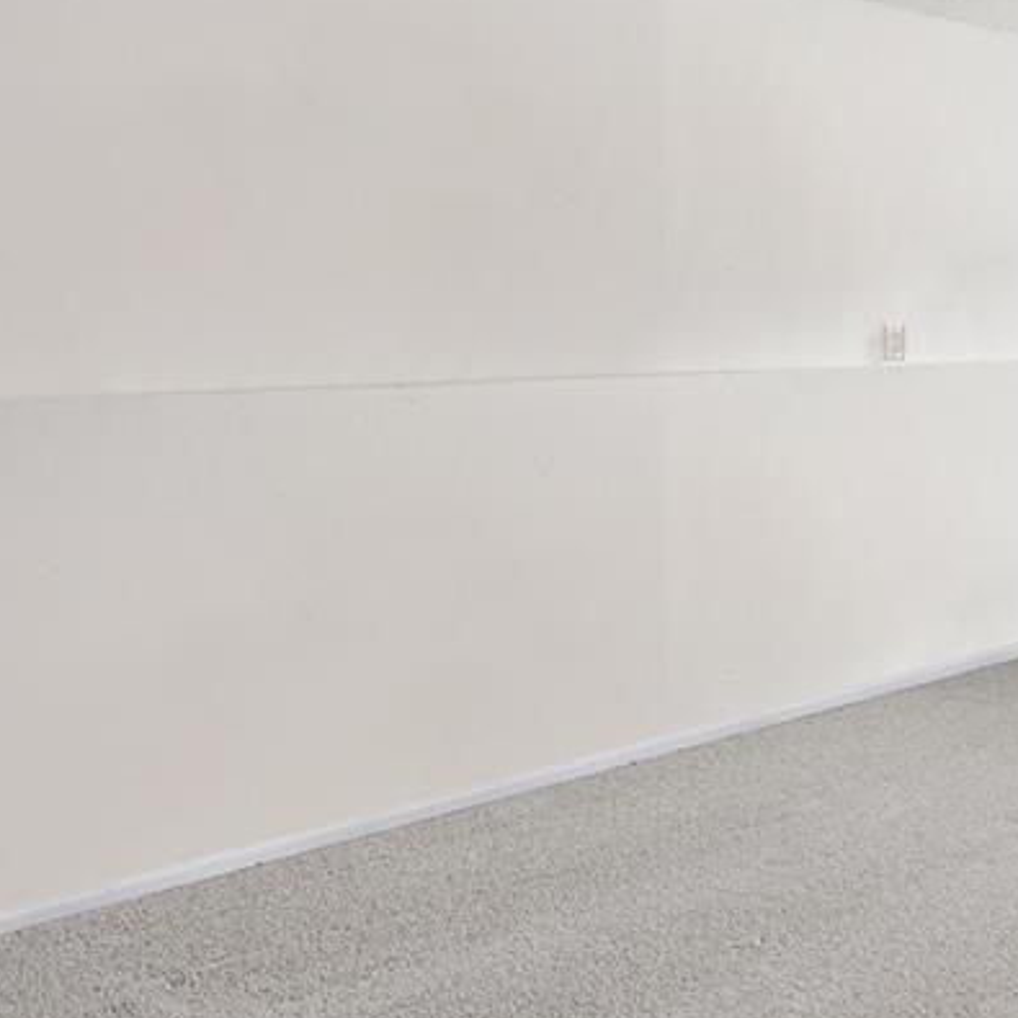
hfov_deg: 40.0
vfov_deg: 48.7
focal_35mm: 33
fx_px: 1098
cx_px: 1131
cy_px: 325
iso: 100
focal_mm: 15
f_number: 9
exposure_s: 2
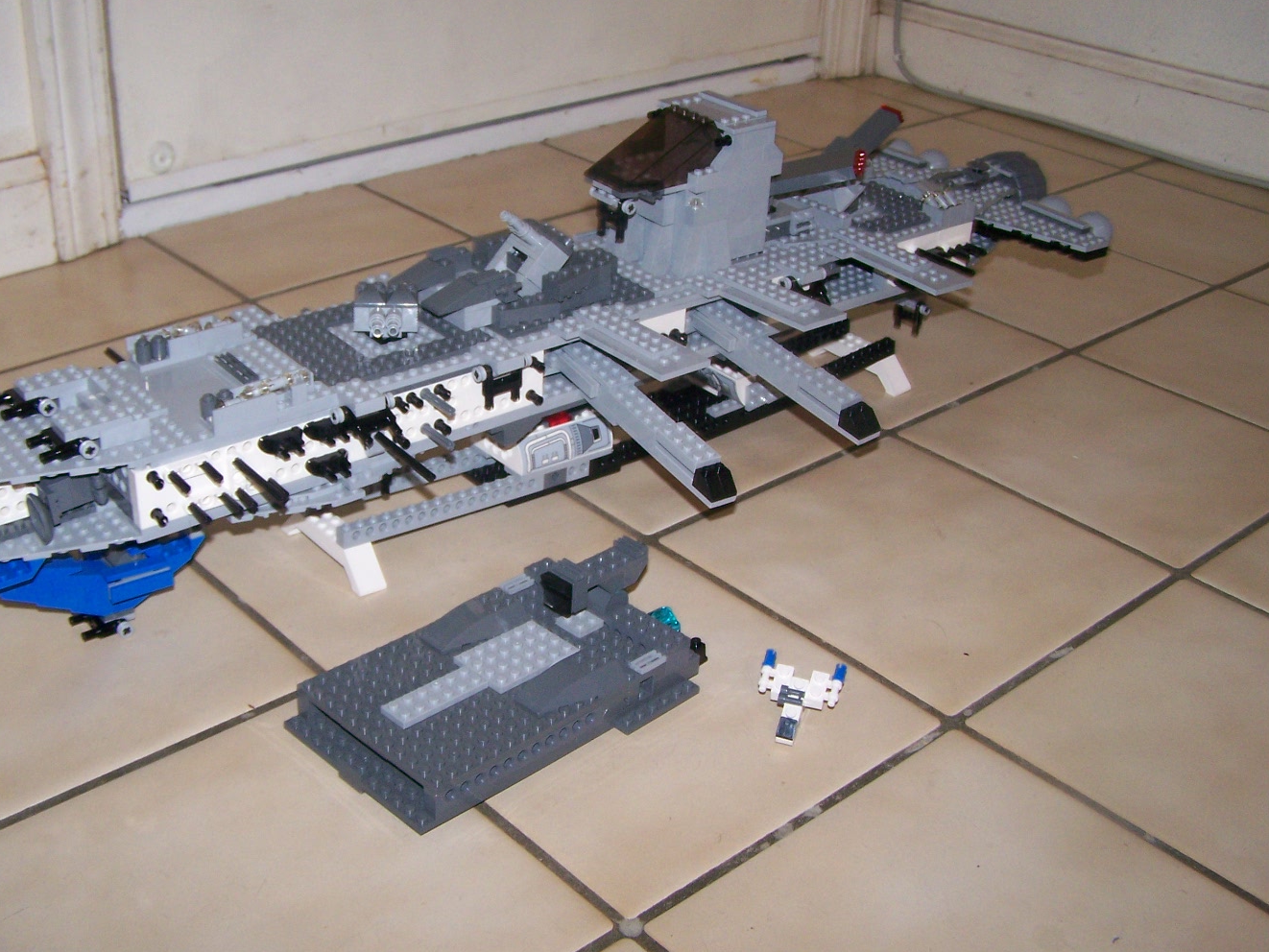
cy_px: 464
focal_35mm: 43
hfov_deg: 43.8
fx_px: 1577
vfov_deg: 33.6
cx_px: 554
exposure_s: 1/60
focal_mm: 6.3
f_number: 2.8
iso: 160
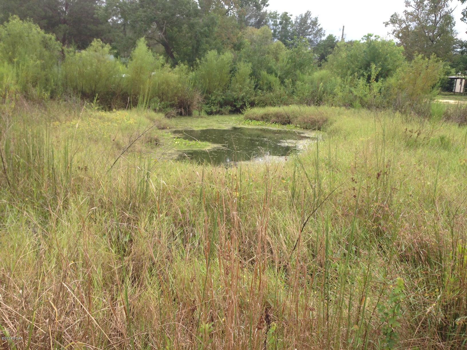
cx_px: 234
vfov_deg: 42.9
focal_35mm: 33
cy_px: 175
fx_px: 445
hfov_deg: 55.4
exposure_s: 1/559
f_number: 2.4
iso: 50
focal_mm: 4.12
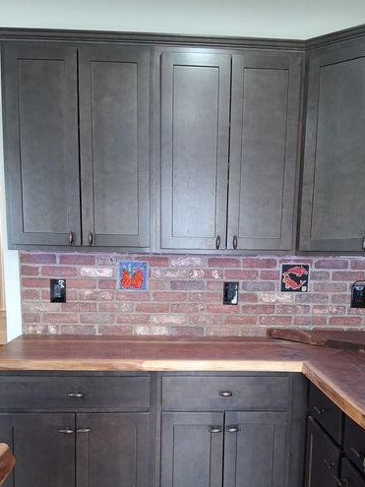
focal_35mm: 35
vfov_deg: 51.7
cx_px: 194
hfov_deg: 40.7
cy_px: 323
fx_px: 492
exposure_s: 1/40
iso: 500
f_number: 1.8
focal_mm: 3.98
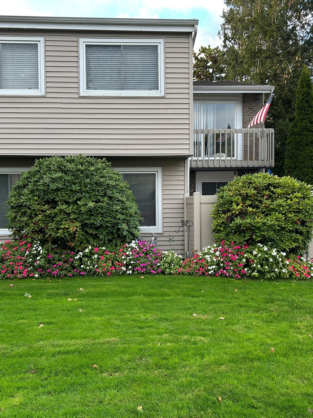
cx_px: 146
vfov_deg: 52.6
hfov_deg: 40.7
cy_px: 210
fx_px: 422
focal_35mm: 35
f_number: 1.5
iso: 50
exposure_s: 1/121
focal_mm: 5.7
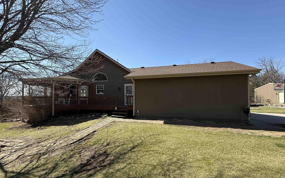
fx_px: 117
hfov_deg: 101.5
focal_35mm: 15
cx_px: 143
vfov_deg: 74.6
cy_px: 97
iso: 50
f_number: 2.2
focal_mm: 2.22
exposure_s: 1/955
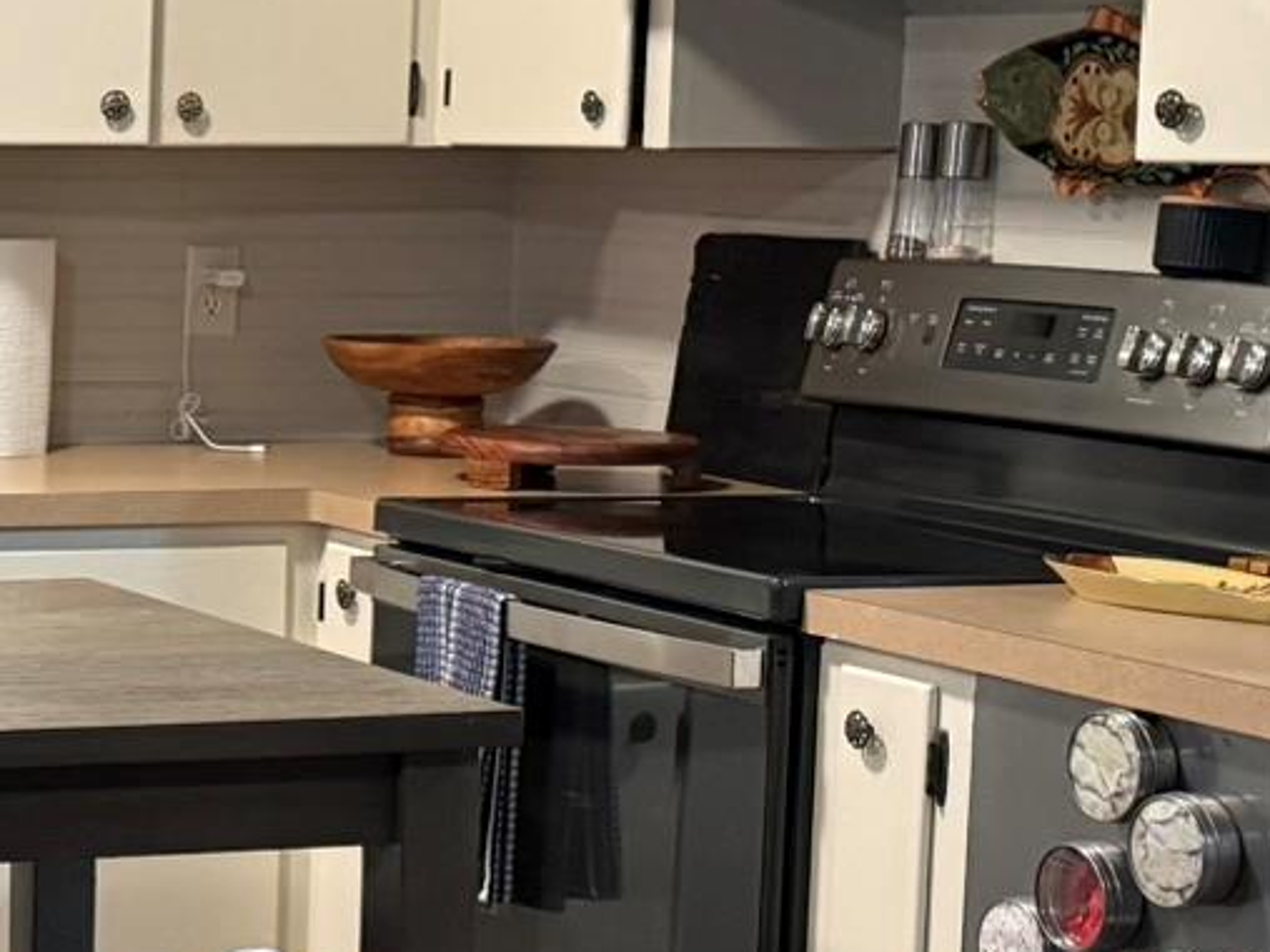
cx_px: -401
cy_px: 506
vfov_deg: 15.2
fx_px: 3558
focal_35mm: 97
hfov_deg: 18.7
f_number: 1.78
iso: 400
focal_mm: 6.76
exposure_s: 1/60
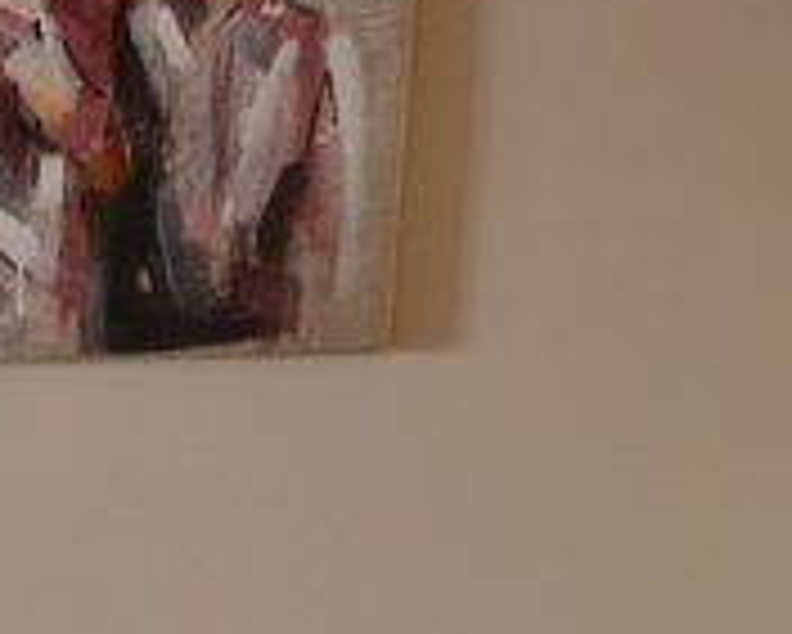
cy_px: 1286
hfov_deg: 9.5
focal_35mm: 176
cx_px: -1206
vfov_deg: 8.3
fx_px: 4128
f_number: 3.8
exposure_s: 1/50
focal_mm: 22
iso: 400
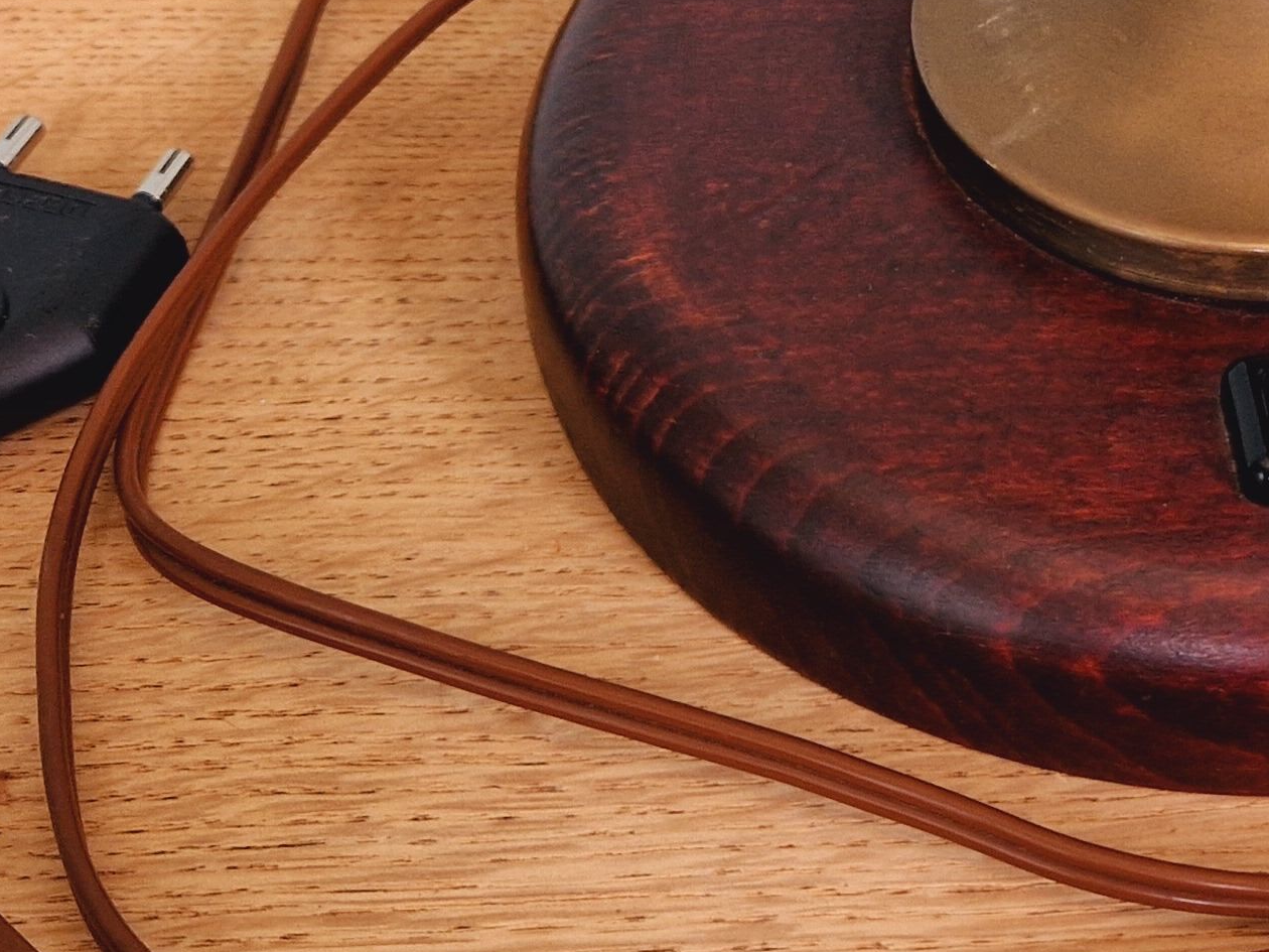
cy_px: -106
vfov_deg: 19.3
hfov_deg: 26.0
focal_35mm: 73
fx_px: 2676
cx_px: 1076
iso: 200
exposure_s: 1/100
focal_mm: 5.4
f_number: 1.8
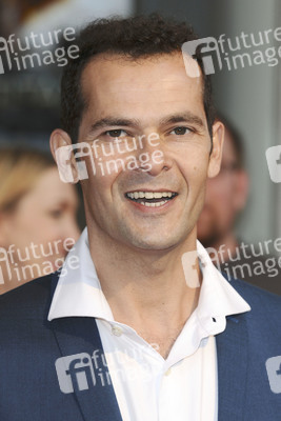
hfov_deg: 7.6
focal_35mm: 180
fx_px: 2106
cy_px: 210
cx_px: 140
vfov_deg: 11.4
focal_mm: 120
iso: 320
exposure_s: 1/200
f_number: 4
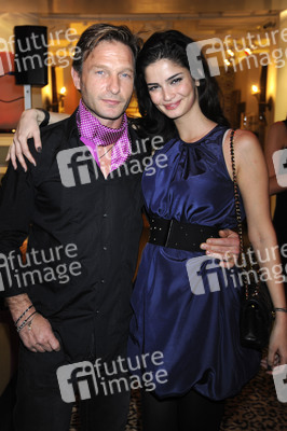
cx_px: 144
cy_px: 216
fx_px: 539
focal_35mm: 45
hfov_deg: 29.8
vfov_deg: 43.6
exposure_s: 1/40
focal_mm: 45
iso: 1250
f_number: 5
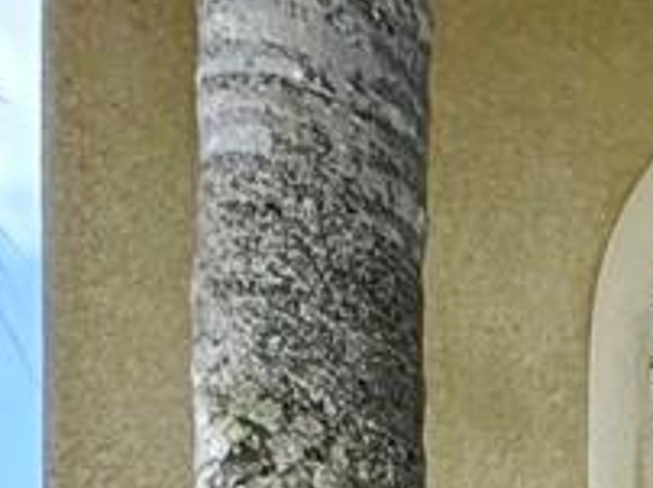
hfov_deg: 10.3
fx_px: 2091
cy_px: 1577
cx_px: 2124
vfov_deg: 9.5
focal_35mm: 111
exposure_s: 1/533
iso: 40
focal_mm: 2.22
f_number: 2.2
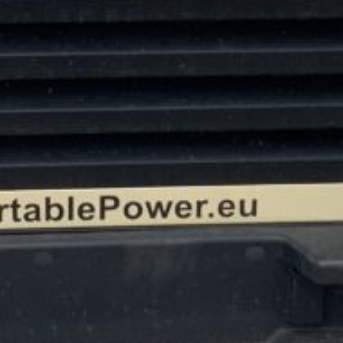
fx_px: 1547
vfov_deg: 12.5
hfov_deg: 12.6
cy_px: 9
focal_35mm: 138
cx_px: 116
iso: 16
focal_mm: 3
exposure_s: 1/1098
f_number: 1.8
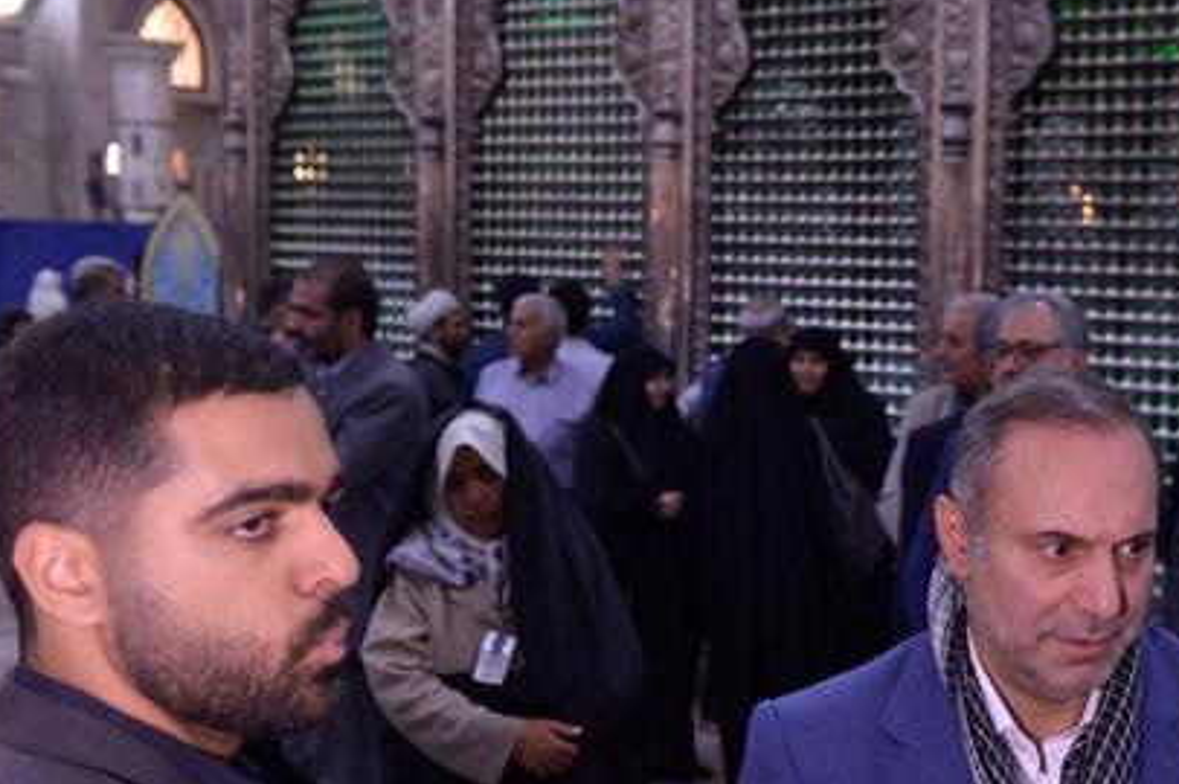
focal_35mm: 67
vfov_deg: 20.1
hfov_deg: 29.0
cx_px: 1037
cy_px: 588
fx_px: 2192
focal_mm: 34
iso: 2500
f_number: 4
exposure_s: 1/100
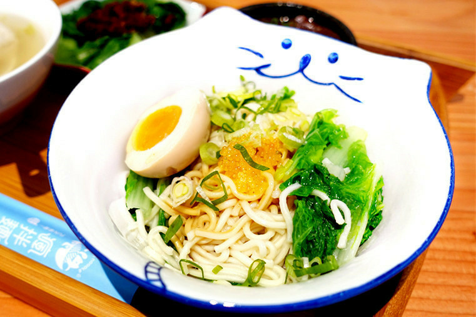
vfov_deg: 37.8
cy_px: 158
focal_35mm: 35
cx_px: 238
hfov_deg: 54.4
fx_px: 463
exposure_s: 1/50
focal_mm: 12.81
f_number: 2.8
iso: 125
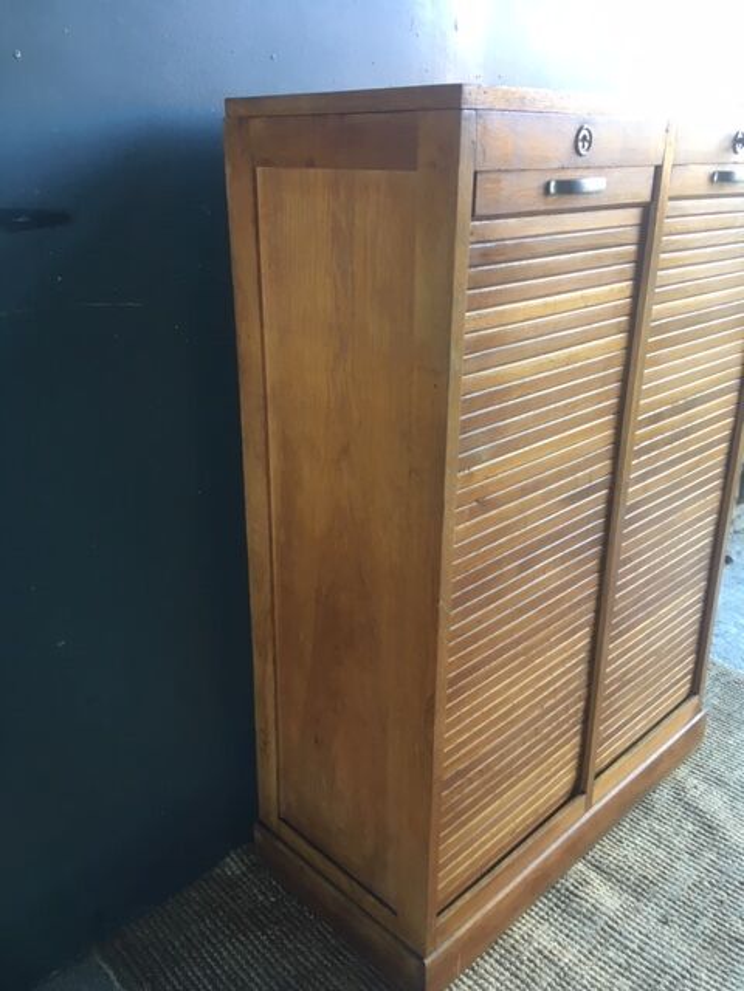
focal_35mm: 29
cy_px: 496
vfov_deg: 61.7
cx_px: 372
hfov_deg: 48.2
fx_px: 831
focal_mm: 4.15
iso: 64
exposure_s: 1/33
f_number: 2.2
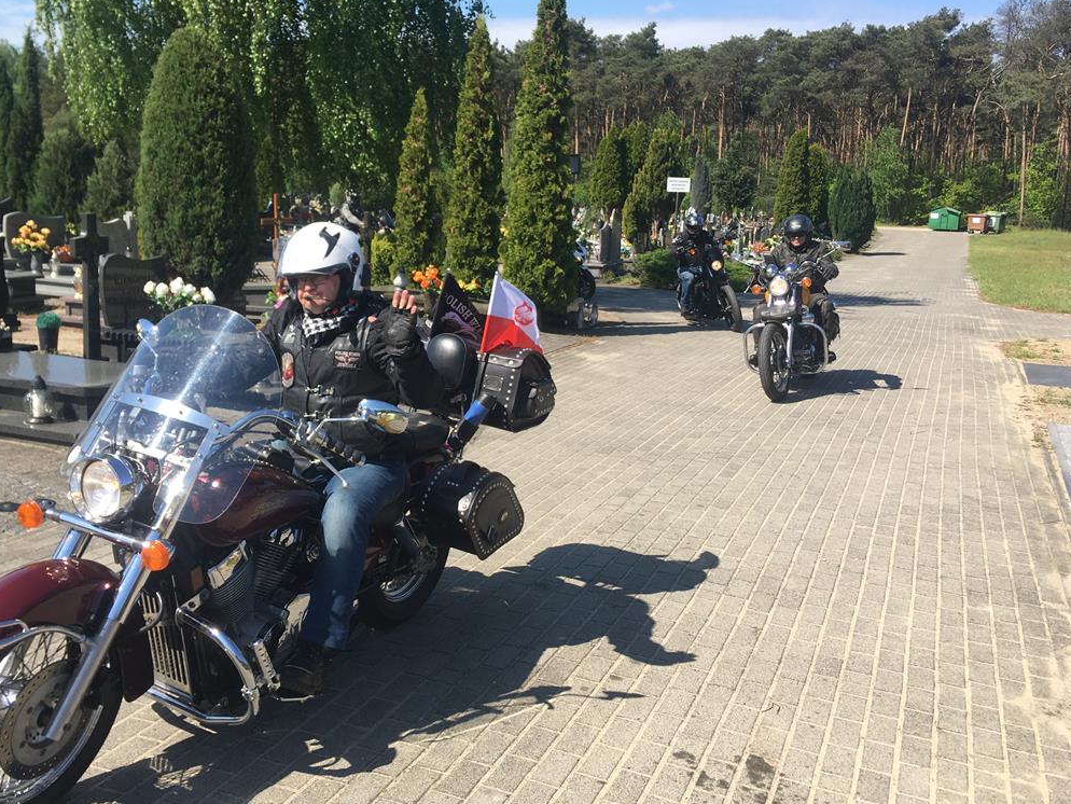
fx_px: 1083
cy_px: 368
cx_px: 462
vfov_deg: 40.7
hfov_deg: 52.4
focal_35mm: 35
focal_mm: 4.15
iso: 25
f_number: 2.2
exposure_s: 1/986
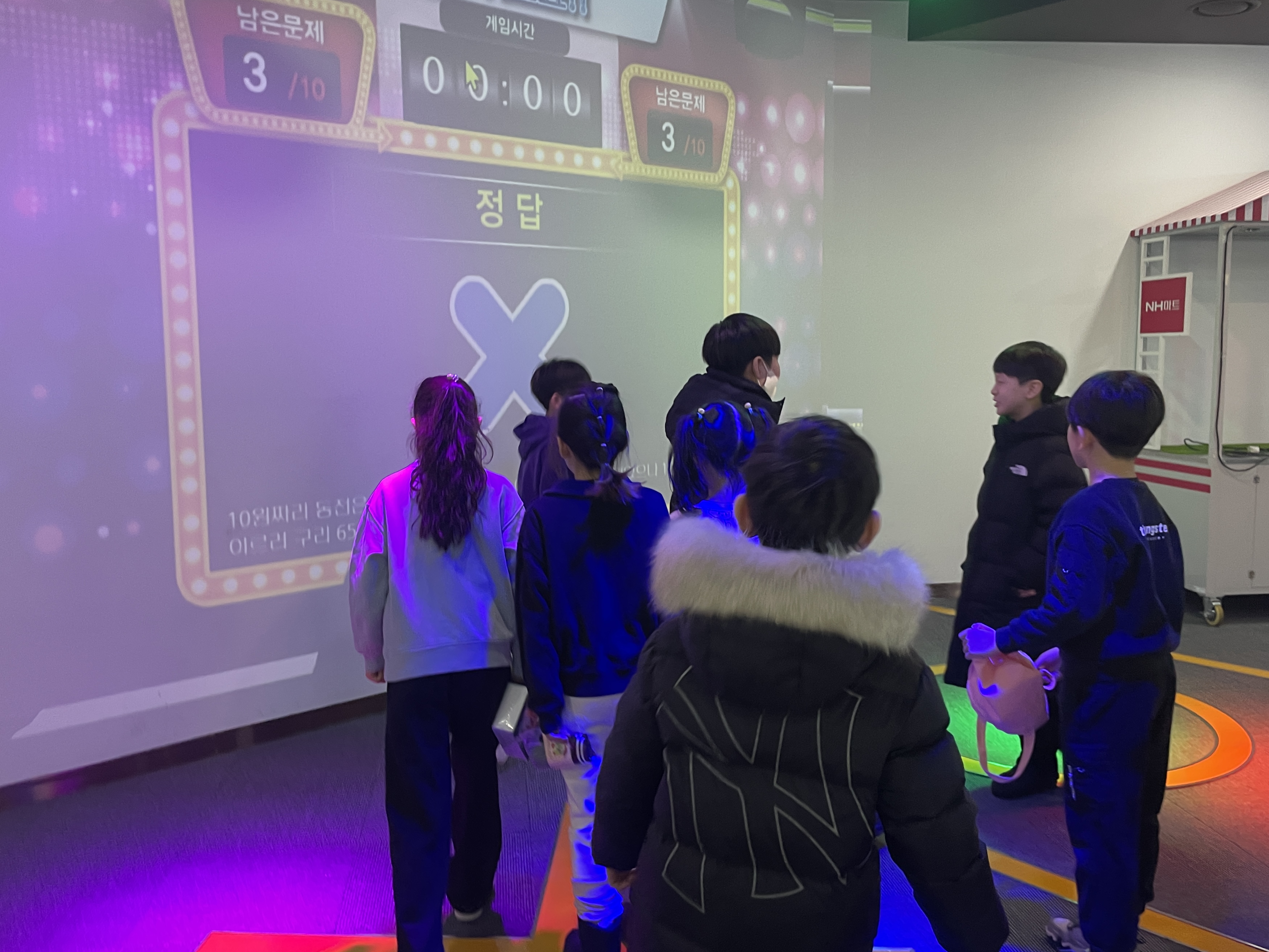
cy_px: 484
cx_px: 598
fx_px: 1100
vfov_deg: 46.8
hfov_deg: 59.9
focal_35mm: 30
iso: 125
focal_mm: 4.2
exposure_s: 1/60
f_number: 1.6
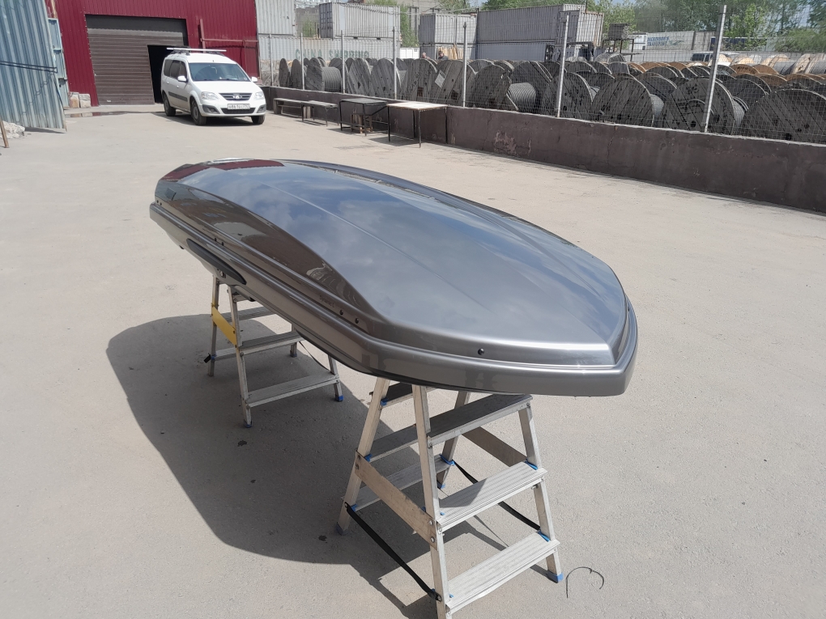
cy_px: 310
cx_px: 413
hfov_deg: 65.3
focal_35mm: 27
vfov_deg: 51.4
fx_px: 644
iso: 40
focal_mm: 4
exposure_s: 1/569
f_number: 1.8
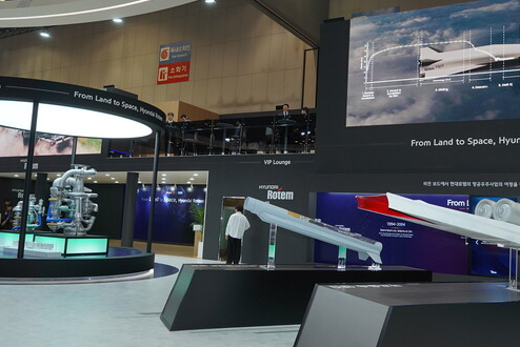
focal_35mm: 34
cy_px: 174
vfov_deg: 38.9
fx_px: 491
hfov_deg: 55.1
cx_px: 325
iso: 800
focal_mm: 24
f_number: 5.6
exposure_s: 1/160
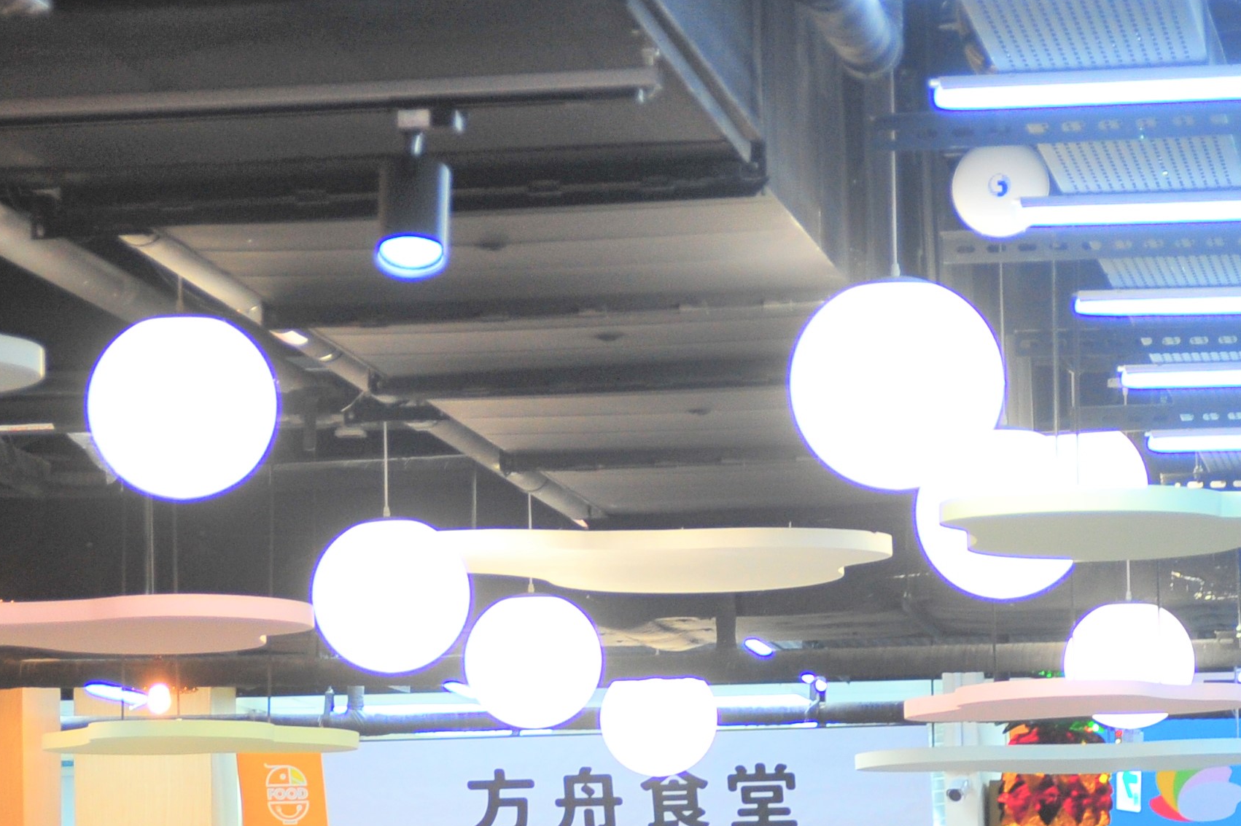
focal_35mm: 175
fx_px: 6029
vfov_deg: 7.8
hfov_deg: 11.8
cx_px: 609
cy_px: 794
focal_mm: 70
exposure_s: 1/125
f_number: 5
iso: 1250
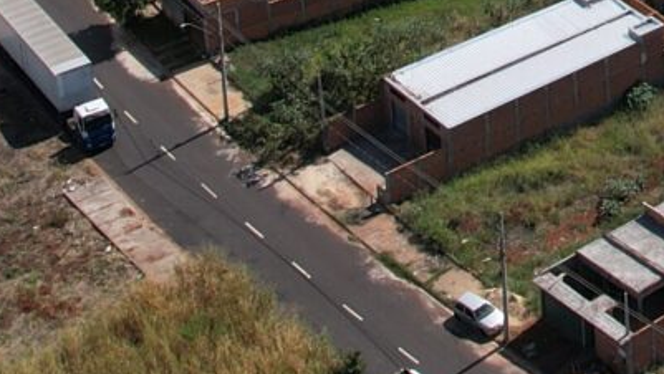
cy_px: -583
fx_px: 2589
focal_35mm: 147
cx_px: 1063
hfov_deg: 13.6
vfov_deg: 7.6
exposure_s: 1/2500
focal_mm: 8.38
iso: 100
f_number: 2.8
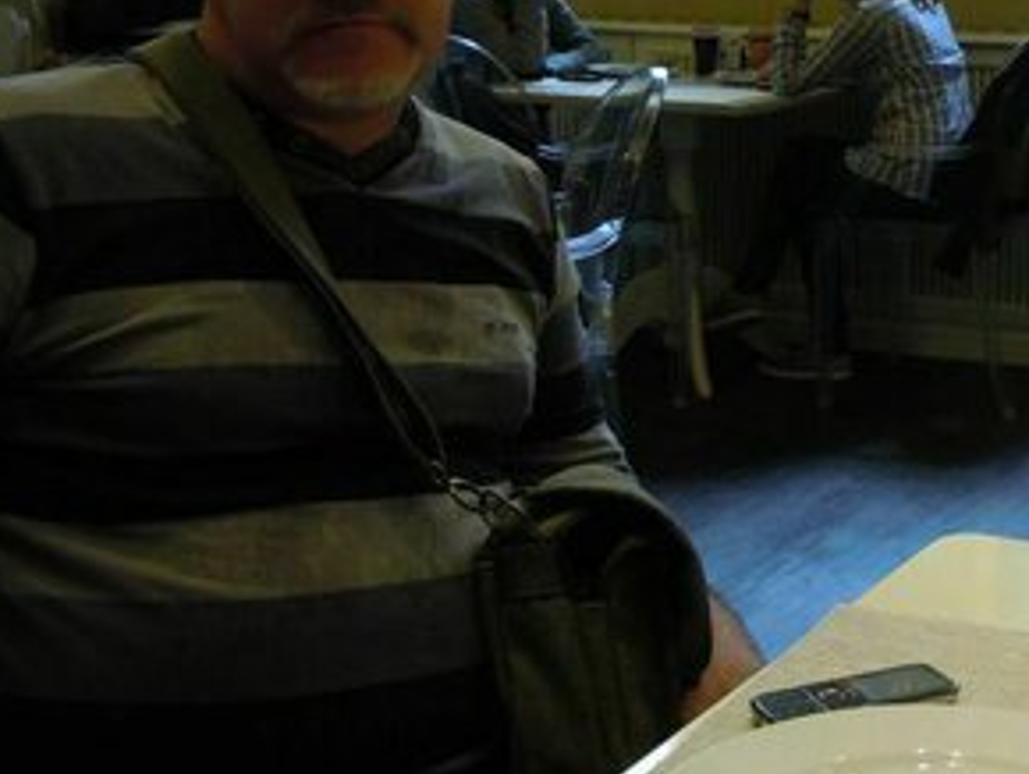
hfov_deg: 29.6
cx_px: 962
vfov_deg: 23.3
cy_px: 156
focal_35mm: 62
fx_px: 1845
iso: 320
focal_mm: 5.4
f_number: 3.5
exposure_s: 1/8
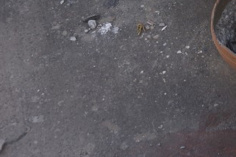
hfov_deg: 20.2
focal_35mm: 86
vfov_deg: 14.3
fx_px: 564
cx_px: 359
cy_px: -113
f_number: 4.5
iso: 100
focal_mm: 16
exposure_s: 1/160
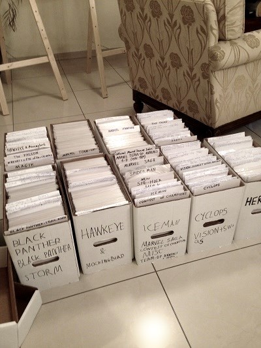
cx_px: 130
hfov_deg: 43.0
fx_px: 332
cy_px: 174
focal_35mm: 33
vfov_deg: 55.3
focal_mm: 4.12
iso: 125
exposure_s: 1/20
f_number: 2.4
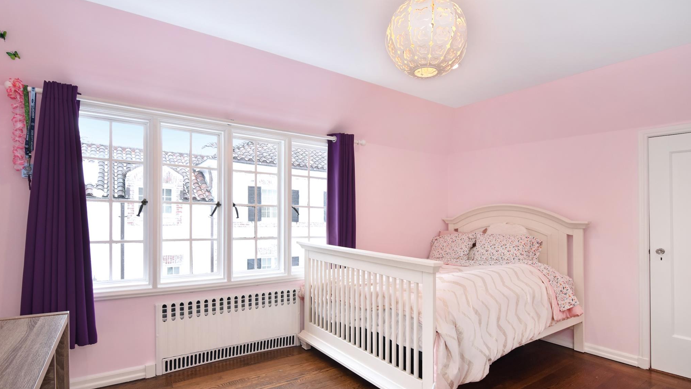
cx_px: 349
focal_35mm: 18
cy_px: 210
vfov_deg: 62.3
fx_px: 321
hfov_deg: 94.2
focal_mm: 11
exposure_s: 1/30
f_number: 8
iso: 640
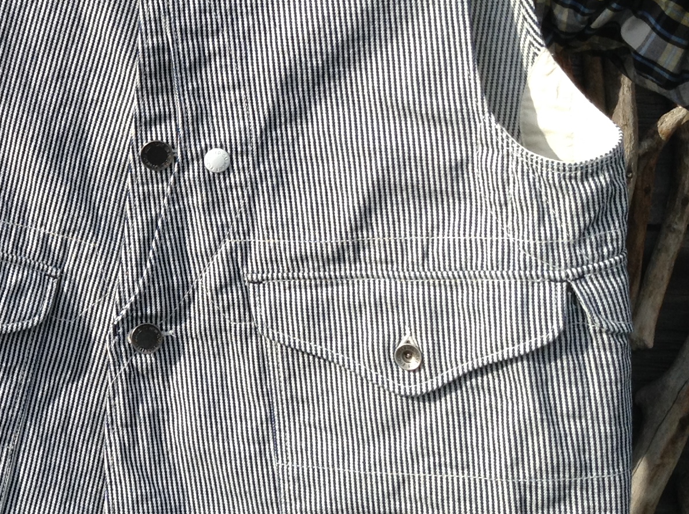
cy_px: 131
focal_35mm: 72
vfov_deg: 20.2
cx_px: -15
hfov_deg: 25.6
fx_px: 1431
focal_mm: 3.3
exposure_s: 1/805
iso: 32
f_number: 2.4
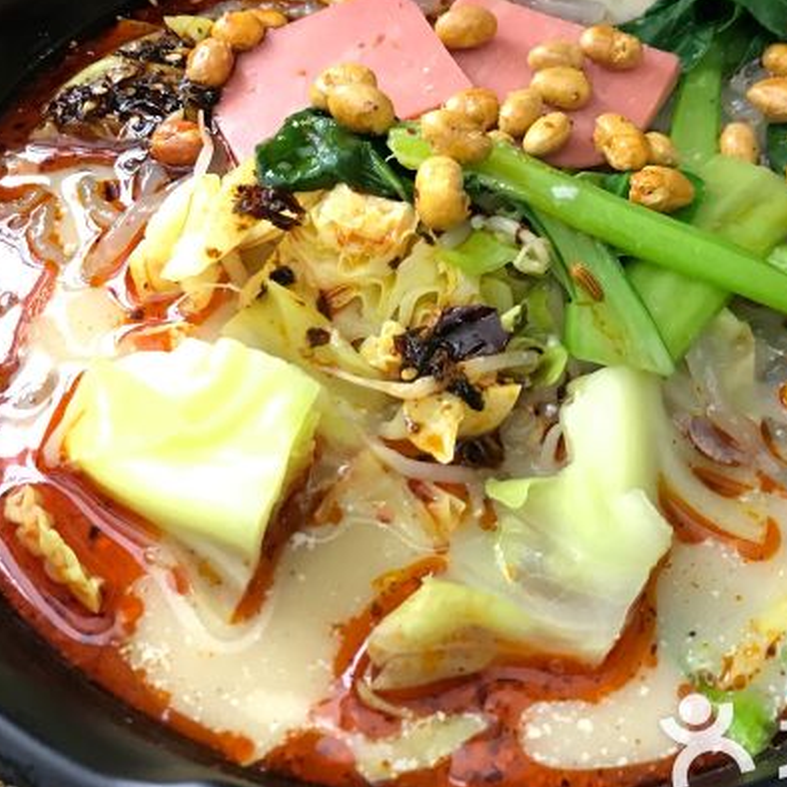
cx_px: 461
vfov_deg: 38.2
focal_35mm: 44
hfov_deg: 38.2
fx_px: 1132
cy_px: 321
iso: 80
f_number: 1.8
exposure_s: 1/17
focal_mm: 3.99
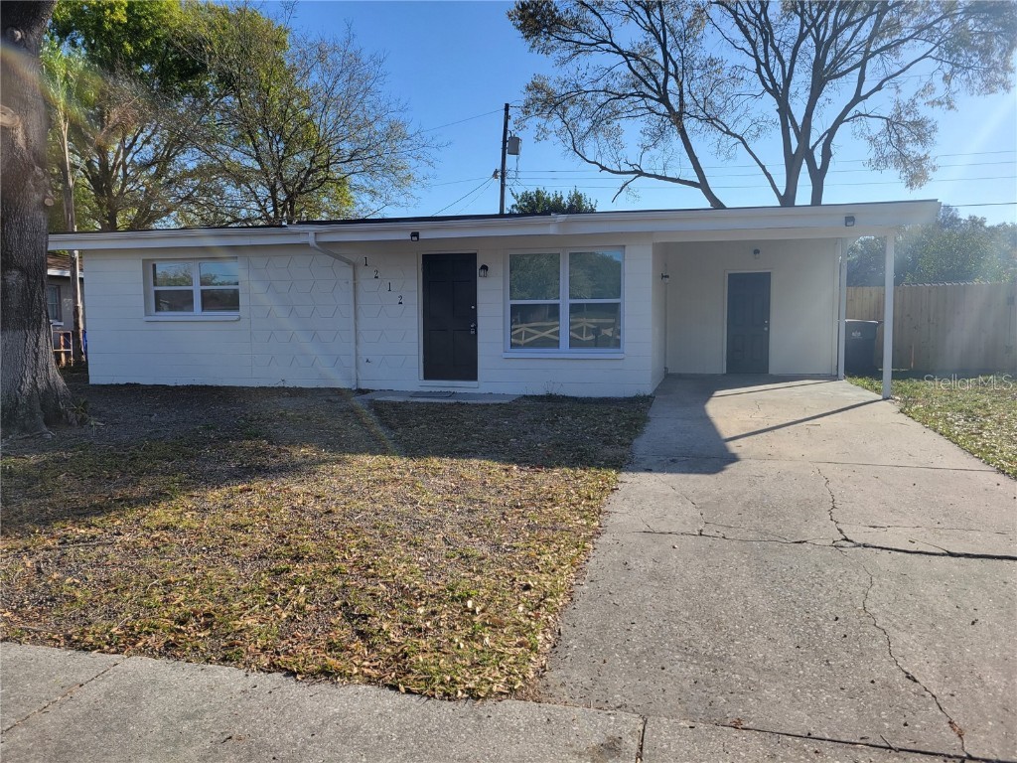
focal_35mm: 26
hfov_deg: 67.3
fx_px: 764
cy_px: 382
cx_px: 508
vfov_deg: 53.1
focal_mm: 5.4
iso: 40
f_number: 1.8
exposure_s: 1/2192
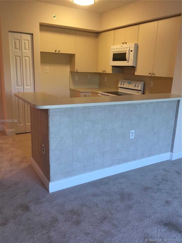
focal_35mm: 29
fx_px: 203
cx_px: 91
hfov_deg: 48.2
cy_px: 122
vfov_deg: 61.7
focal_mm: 4.15
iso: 80
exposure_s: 1/30
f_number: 2.2
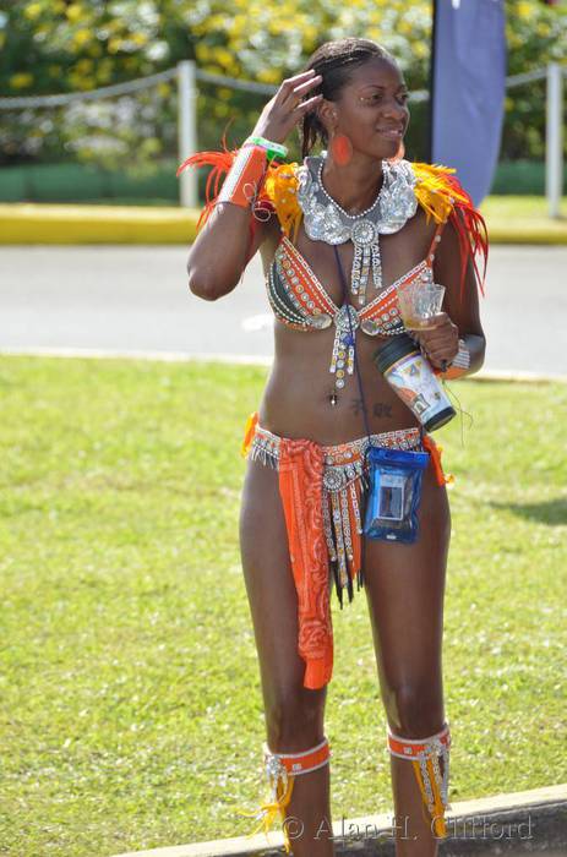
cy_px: 428
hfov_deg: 5.4
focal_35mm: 255
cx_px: 284
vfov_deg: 8.1
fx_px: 6057
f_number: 5.6
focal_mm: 170
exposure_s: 1/200
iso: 110
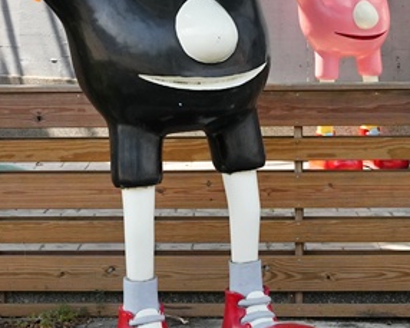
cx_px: 338
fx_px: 1590
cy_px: -65
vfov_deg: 11.6
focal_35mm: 131
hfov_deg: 14.6
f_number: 6.3
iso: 2500
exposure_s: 1/3200
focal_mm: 39
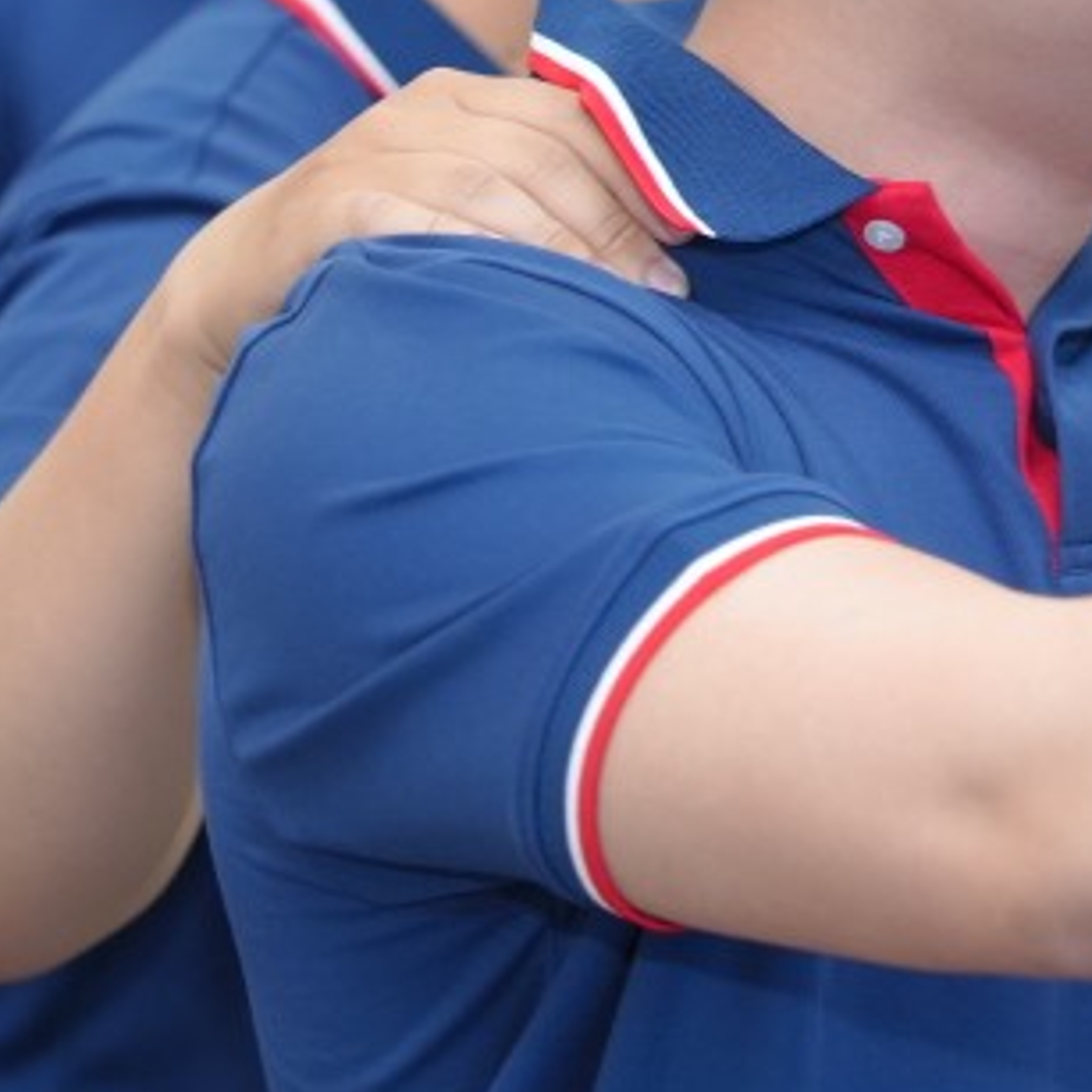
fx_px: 7959
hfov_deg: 7.8
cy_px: -153
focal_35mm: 223
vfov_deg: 7.8
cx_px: 1252
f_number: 2.8
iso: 1000
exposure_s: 1/250
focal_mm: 70
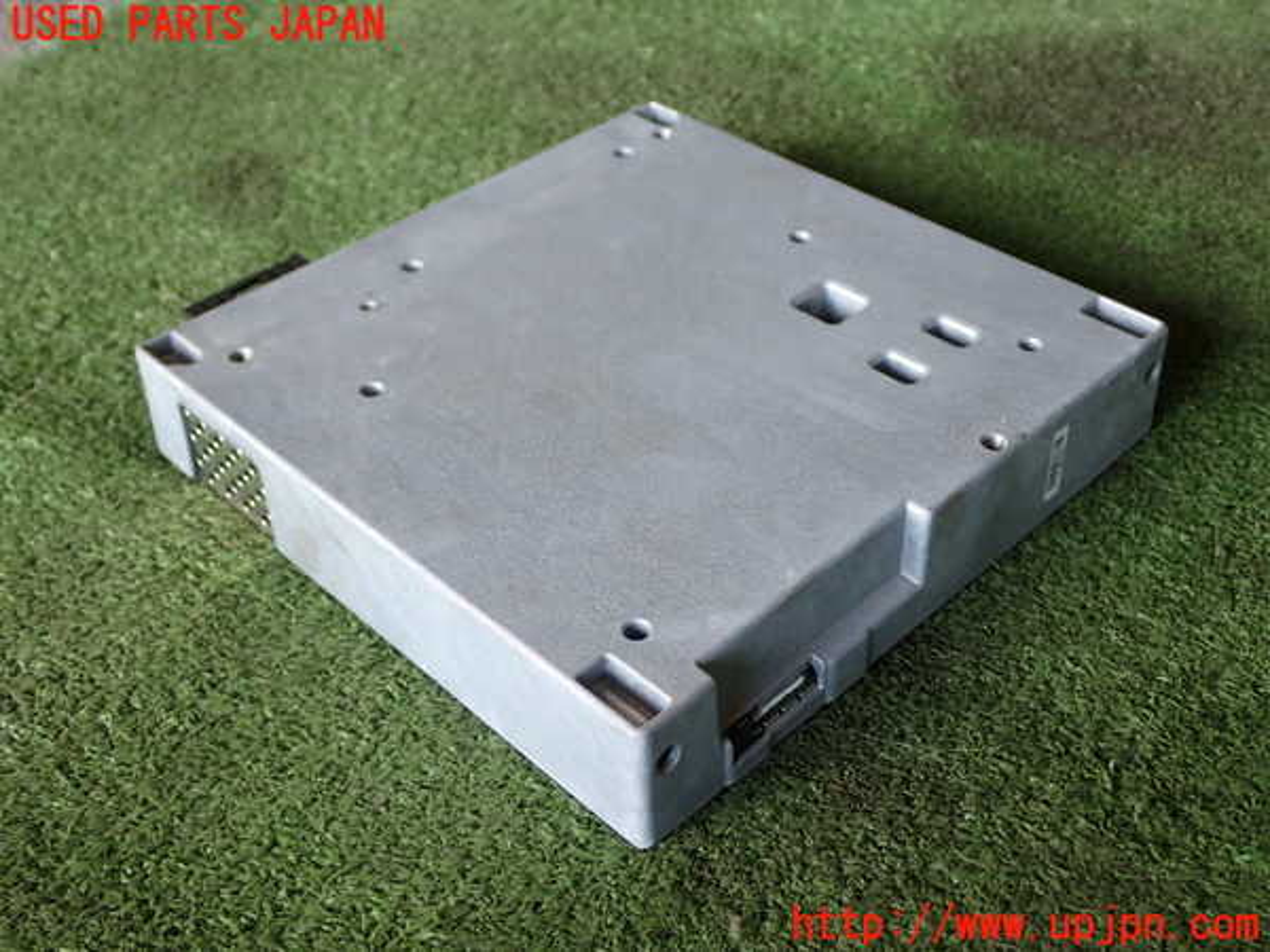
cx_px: 635
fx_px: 1504
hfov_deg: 45.8
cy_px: 476
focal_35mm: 41
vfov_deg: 35.1
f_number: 2.8
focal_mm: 7.31
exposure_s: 1/80
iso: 160
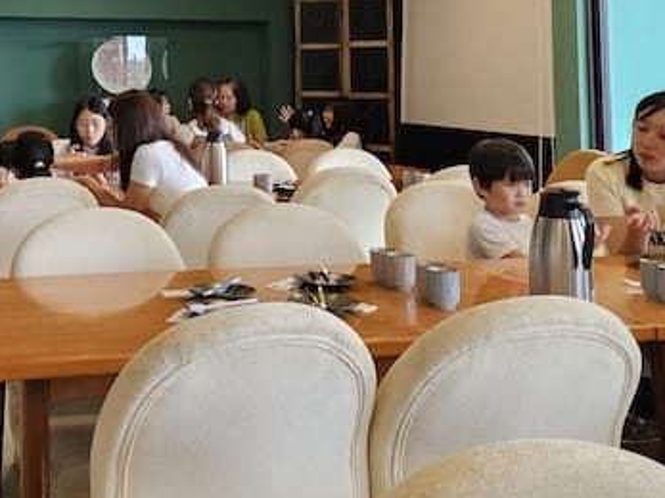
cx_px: 119
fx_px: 1018
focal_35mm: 53
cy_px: 19
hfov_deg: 34.9
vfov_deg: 26.3
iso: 160
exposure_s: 1/120
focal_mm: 6.3
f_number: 1.7
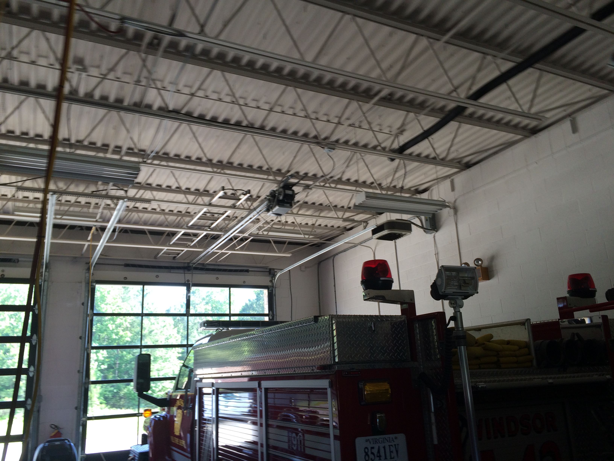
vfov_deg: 48.2
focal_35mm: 29
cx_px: 307
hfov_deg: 61.7
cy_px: 230
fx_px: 514
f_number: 2.2
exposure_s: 1/60
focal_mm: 4.15
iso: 50
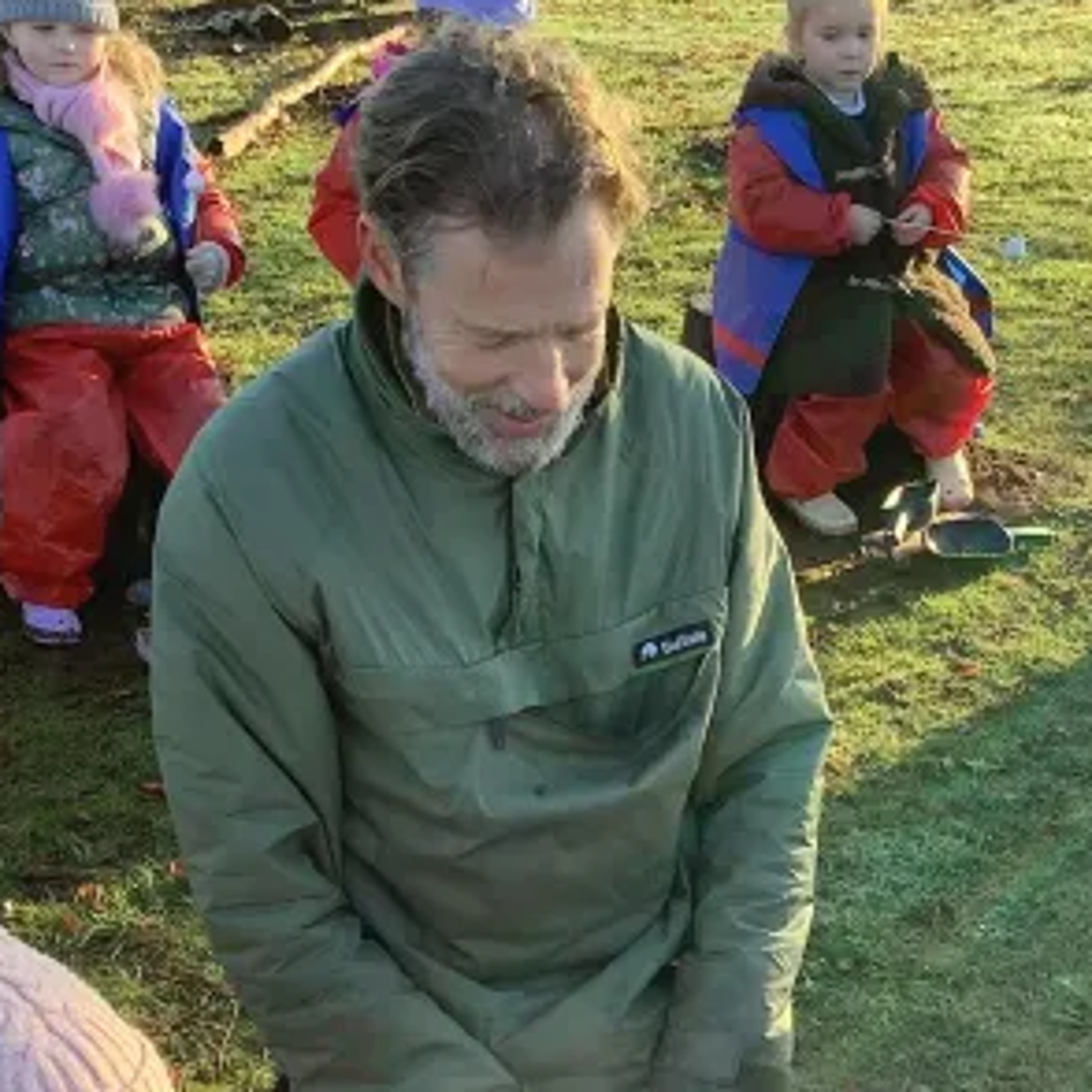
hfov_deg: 25.3
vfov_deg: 24.9
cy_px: 995
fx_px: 2391
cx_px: 865
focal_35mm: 67
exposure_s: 1/100
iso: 25
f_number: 2.4
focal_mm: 3.3
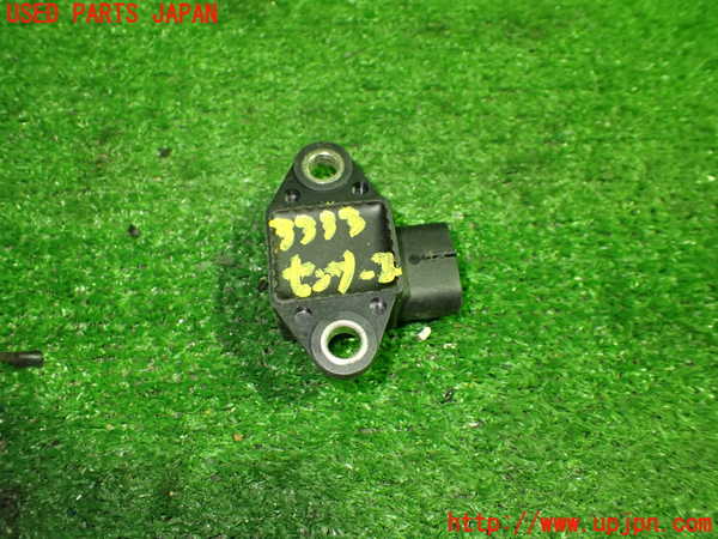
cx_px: 359
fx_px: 622
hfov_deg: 60.0
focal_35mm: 30
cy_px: 270
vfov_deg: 46.8
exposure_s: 1/100
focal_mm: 5.4
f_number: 2.3
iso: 800
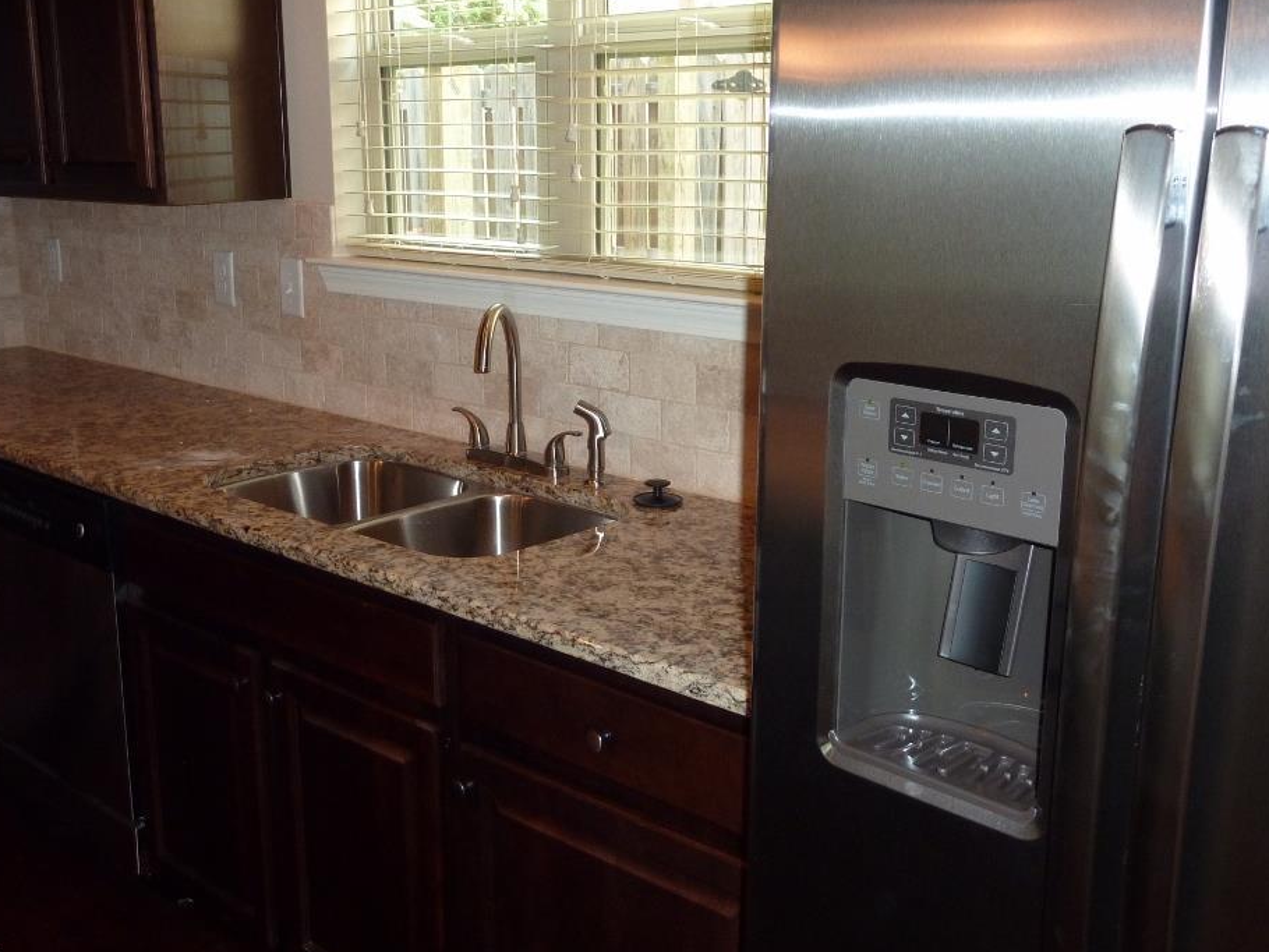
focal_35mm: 36
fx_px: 1320
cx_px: 584
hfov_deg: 51.3
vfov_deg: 39.7
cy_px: 452
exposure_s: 1/30
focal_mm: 5.3
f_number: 3.5
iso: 200
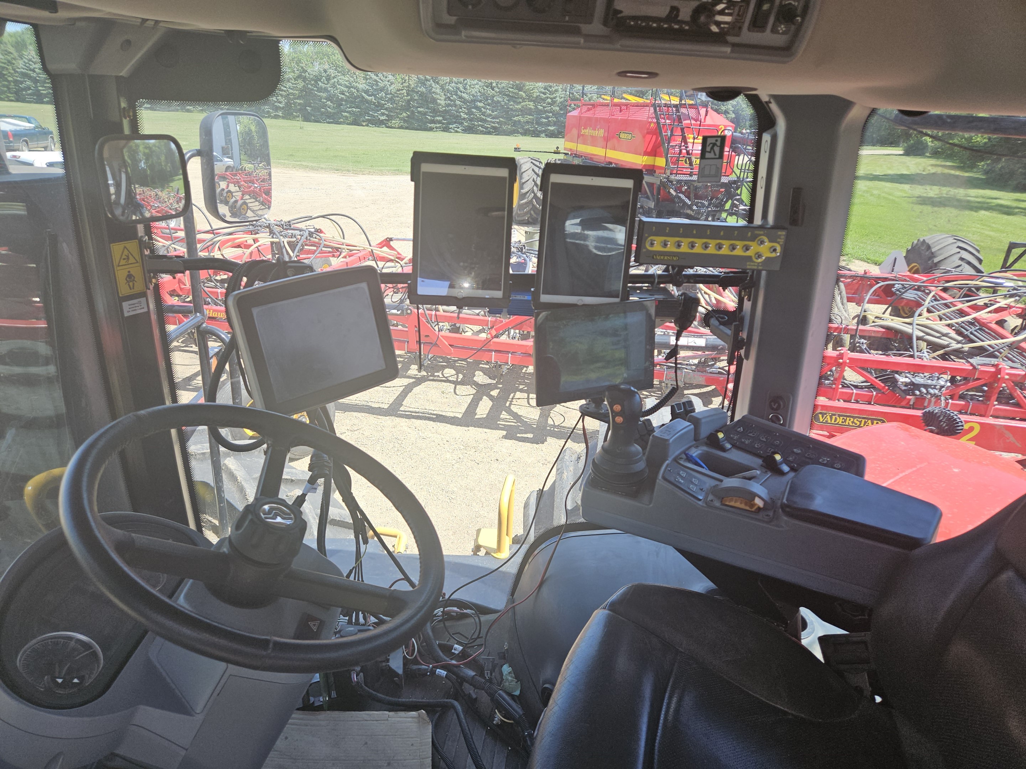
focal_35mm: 23
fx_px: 682
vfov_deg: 58.9
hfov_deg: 73.9
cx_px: 513
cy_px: 384
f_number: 1.8
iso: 25
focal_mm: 5.4
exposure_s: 1/358
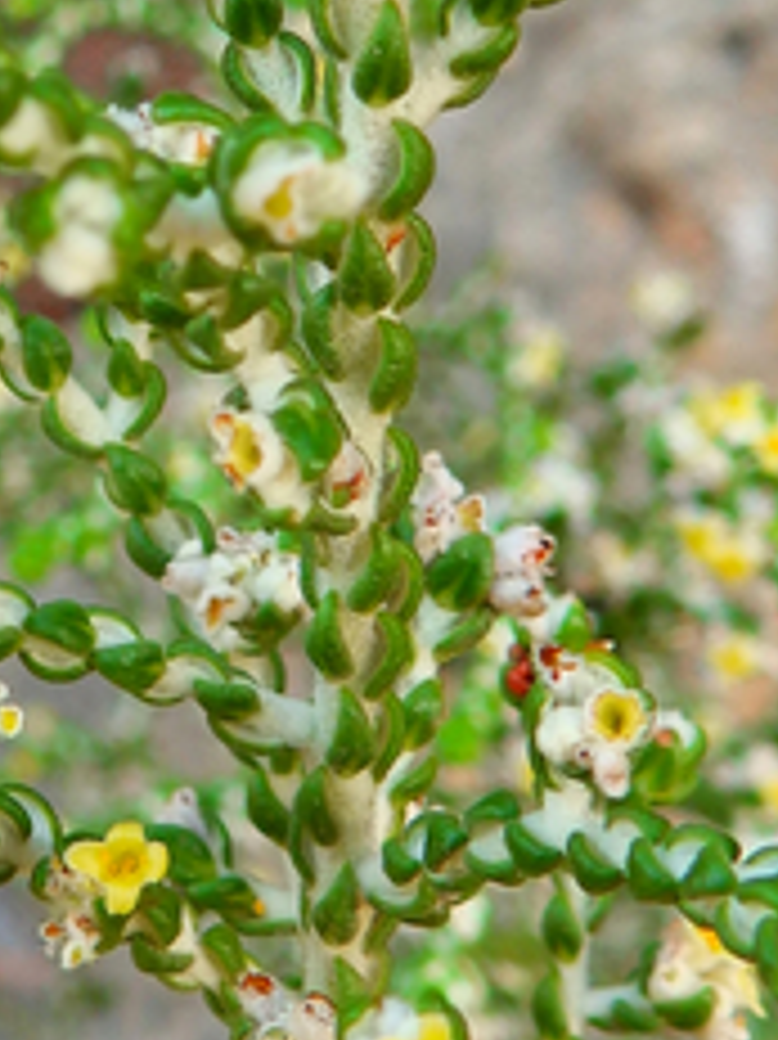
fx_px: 3599
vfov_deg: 16.4
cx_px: 67
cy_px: 351
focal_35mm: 120
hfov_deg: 12.2
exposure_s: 1/60
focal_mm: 5.7
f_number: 3.7
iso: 80
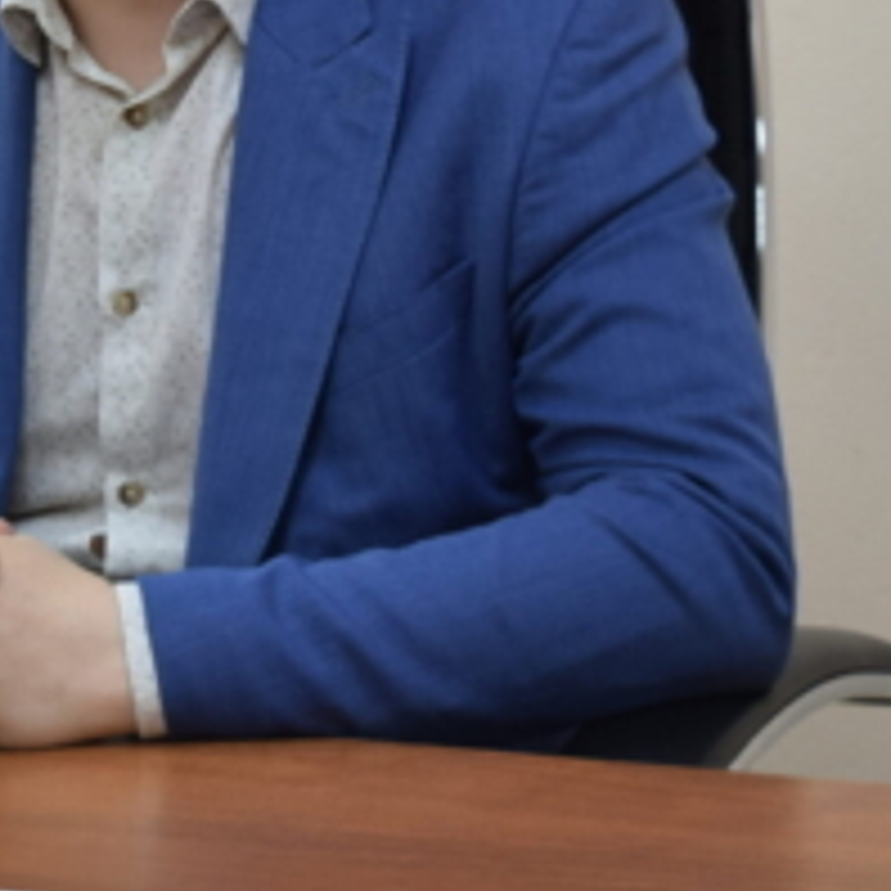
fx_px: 3378
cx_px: 234
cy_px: 184
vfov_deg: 14.9
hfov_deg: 15.0
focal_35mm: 116
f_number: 4.5
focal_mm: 30
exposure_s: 1/80
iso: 400
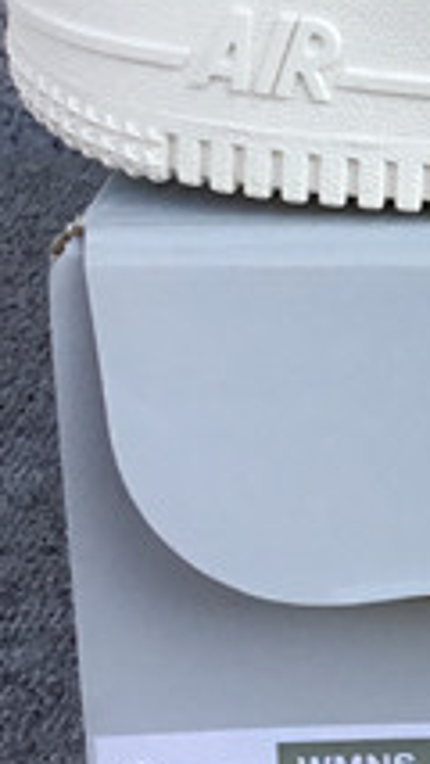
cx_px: 1036
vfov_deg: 14.7
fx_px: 2895
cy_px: -45
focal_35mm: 143
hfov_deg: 7.9
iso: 25
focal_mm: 3.3
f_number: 2.4
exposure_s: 1/367
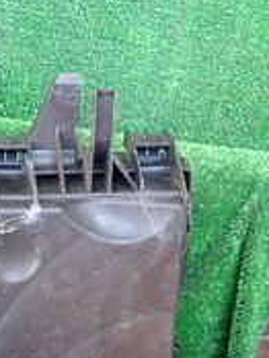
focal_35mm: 86
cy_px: 286
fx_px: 889
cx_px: 47
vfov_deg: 22.4
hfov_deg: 17.1
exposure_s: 1/40
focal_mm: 4.5
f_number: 2
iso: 200
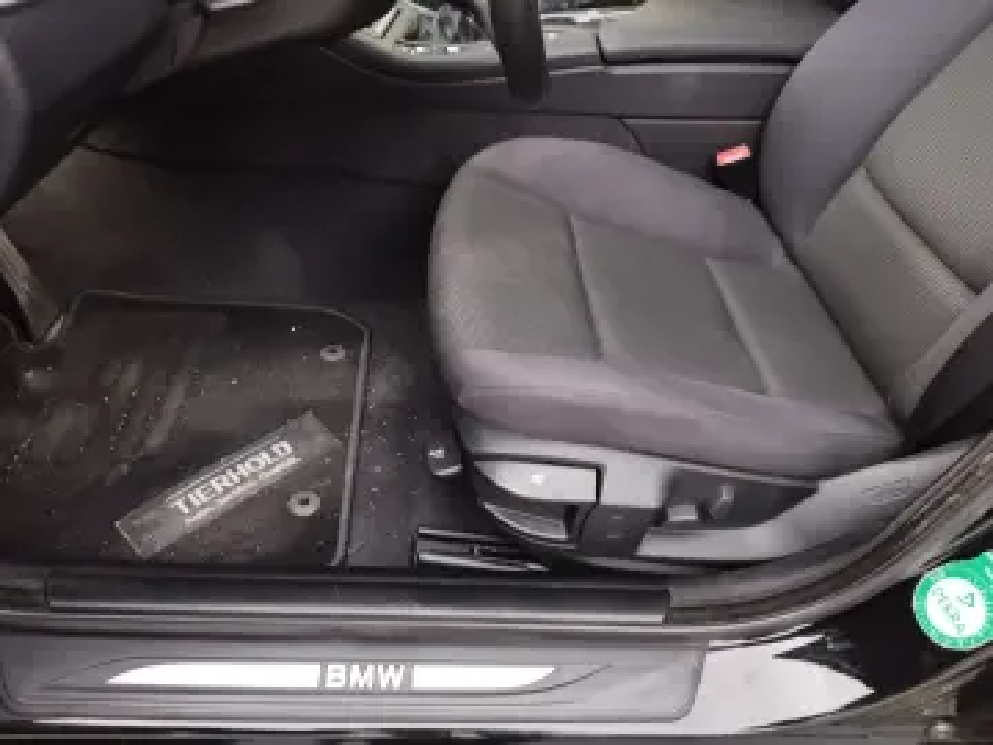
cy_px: 372
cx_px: 496
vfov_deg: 56.8
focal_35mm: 24
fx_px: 688
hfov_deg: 71.6
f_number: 1.89
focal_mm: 5.89
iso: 610
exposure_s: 1/20
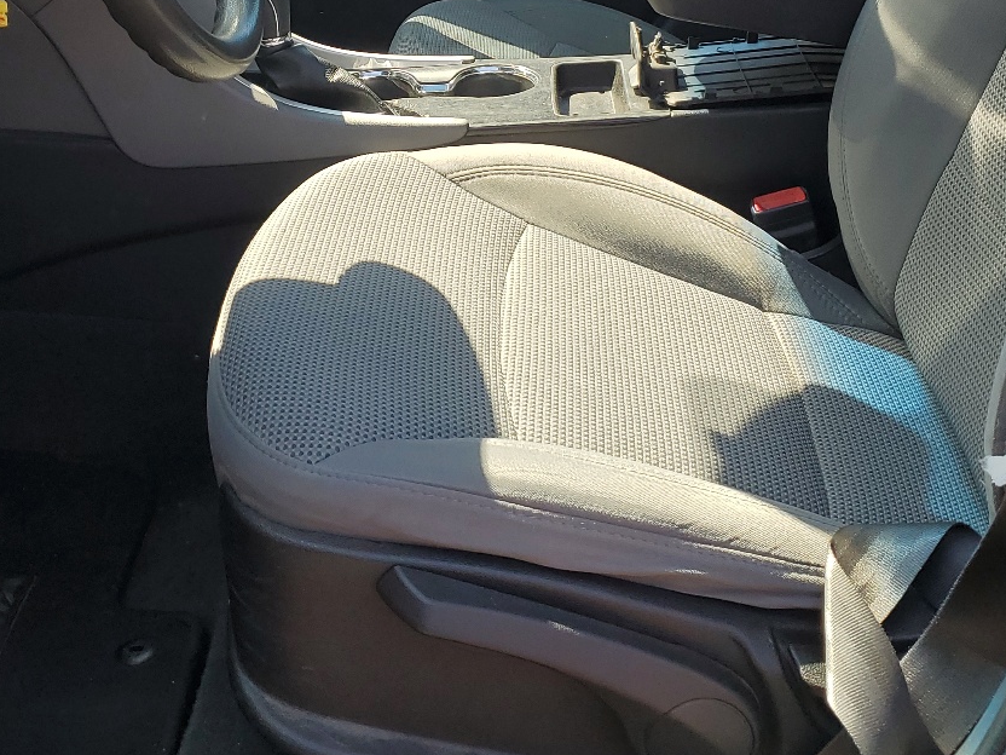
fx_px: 1453
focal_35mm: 50
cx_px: 375
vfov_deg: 28.3
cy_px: 117
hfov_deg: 37.9
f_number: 1.5
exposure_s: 1/526
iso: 50
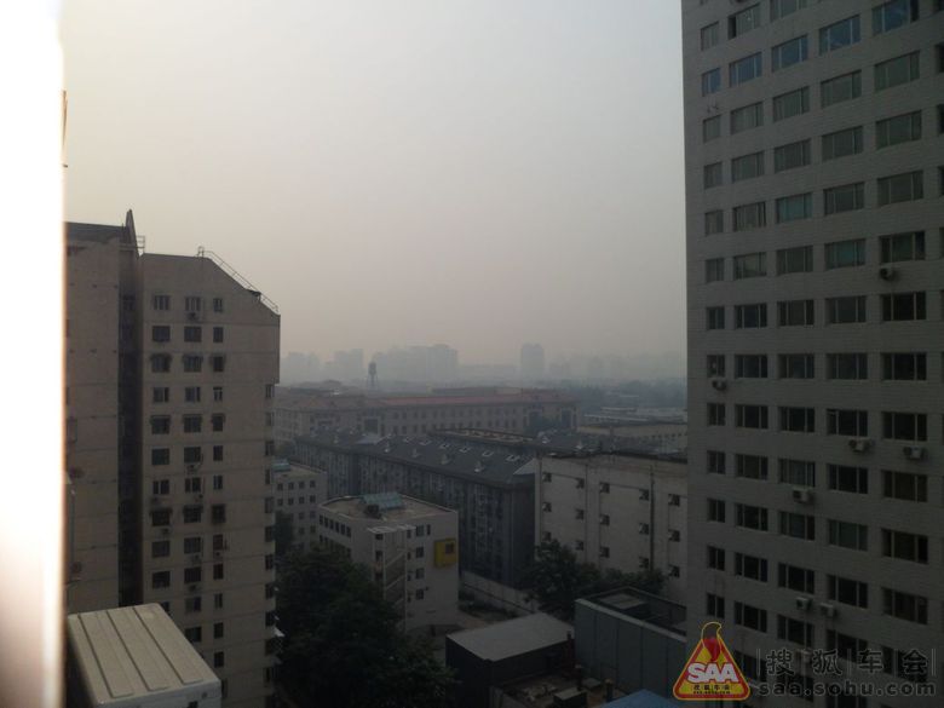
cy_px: 354
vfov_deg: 53.1
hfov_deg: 67.3
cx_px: 472
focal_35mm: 26
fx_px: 709
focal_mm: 4.9
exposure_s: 1/500
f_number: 9.4
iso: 100
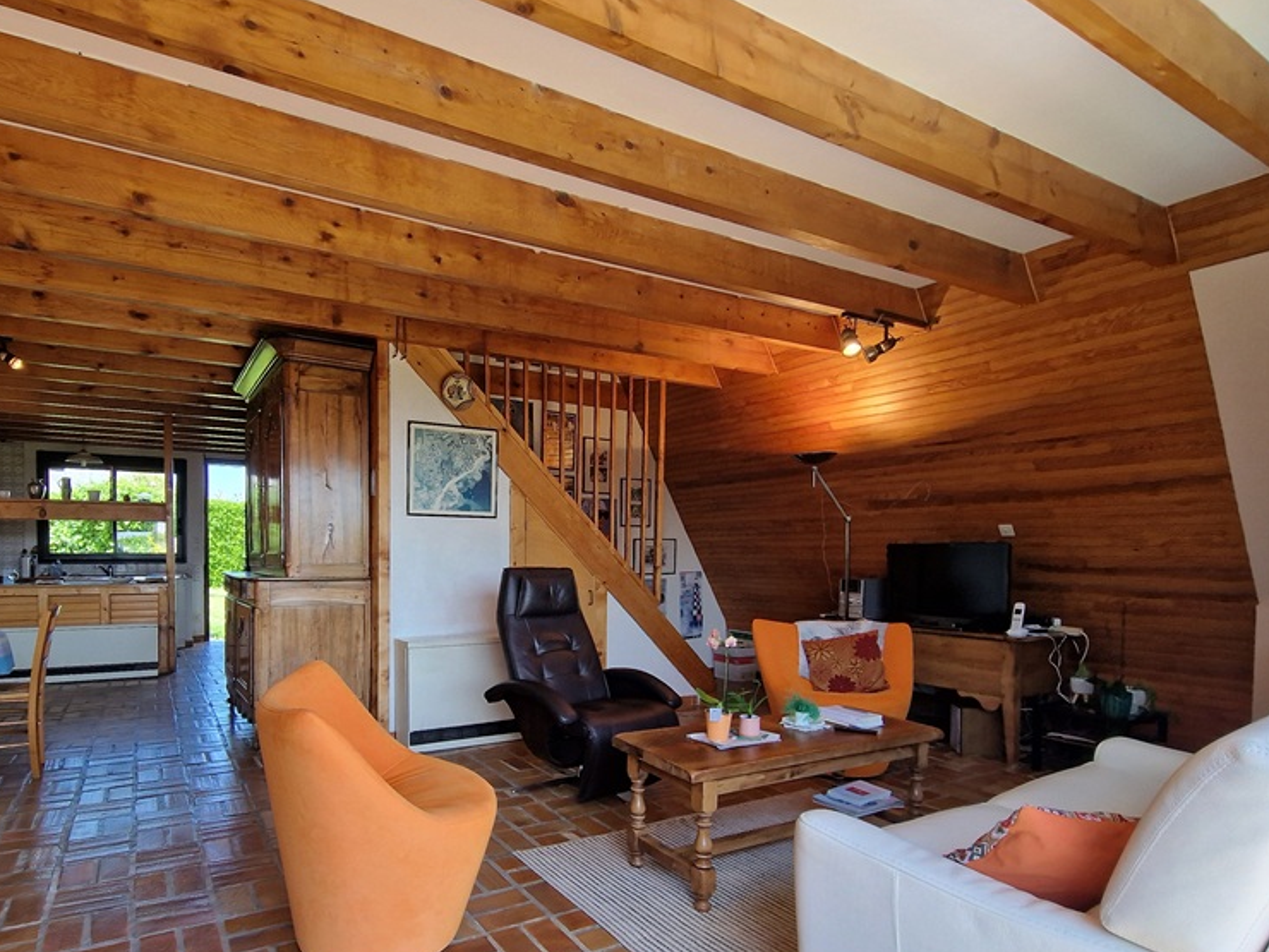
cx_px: 525
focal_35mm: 18
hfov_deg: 86.9
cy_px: 564
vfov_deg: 71.0
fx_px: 660
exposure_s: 1/159
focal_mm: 2.2
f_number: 2.2
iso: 50
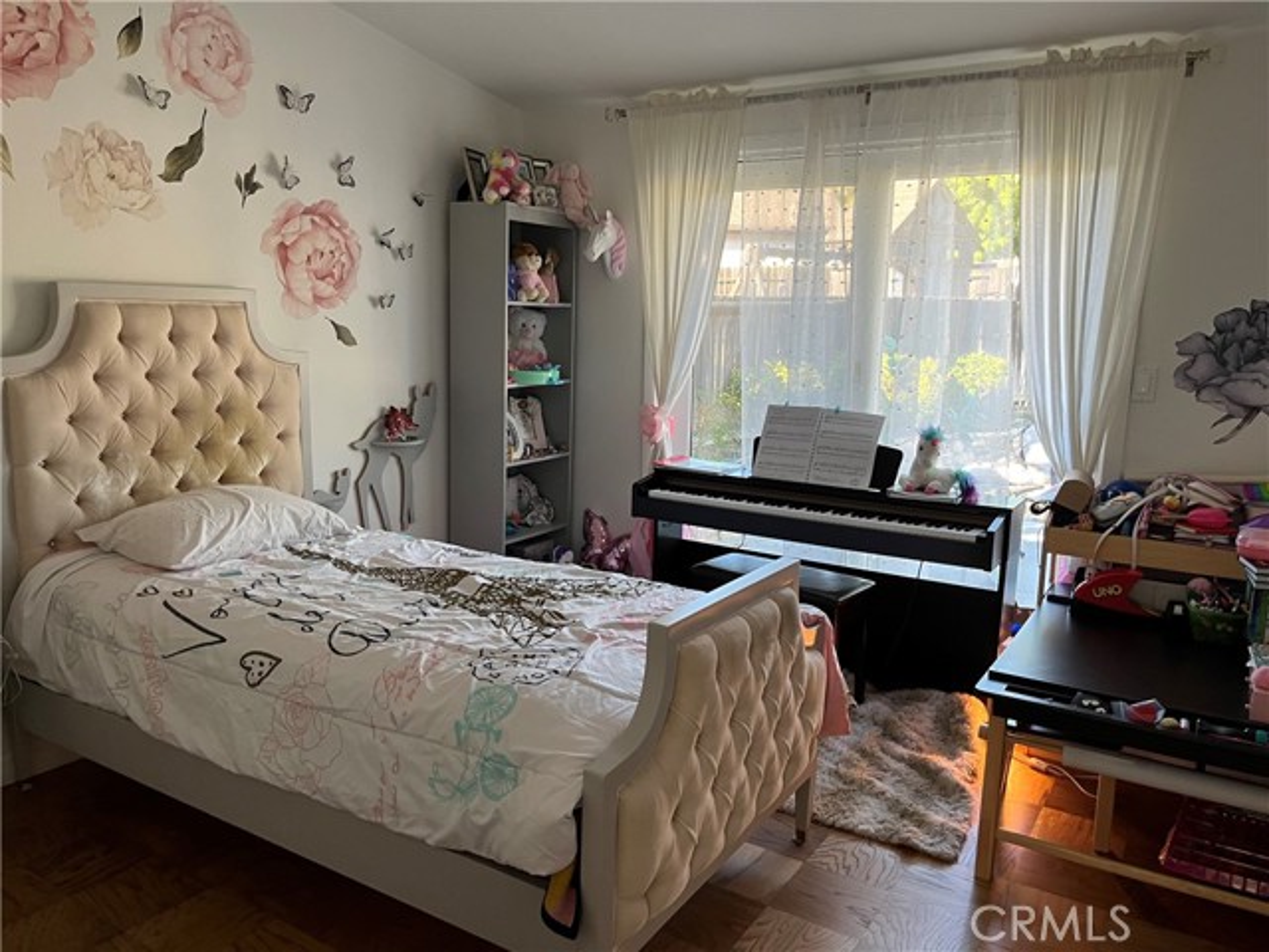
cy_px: 476
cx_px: 634
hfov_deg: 67.3
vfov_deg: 53.1
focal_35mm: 26
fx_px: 953
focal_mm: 5.1
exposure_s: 1/60
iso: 125
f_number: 1.6
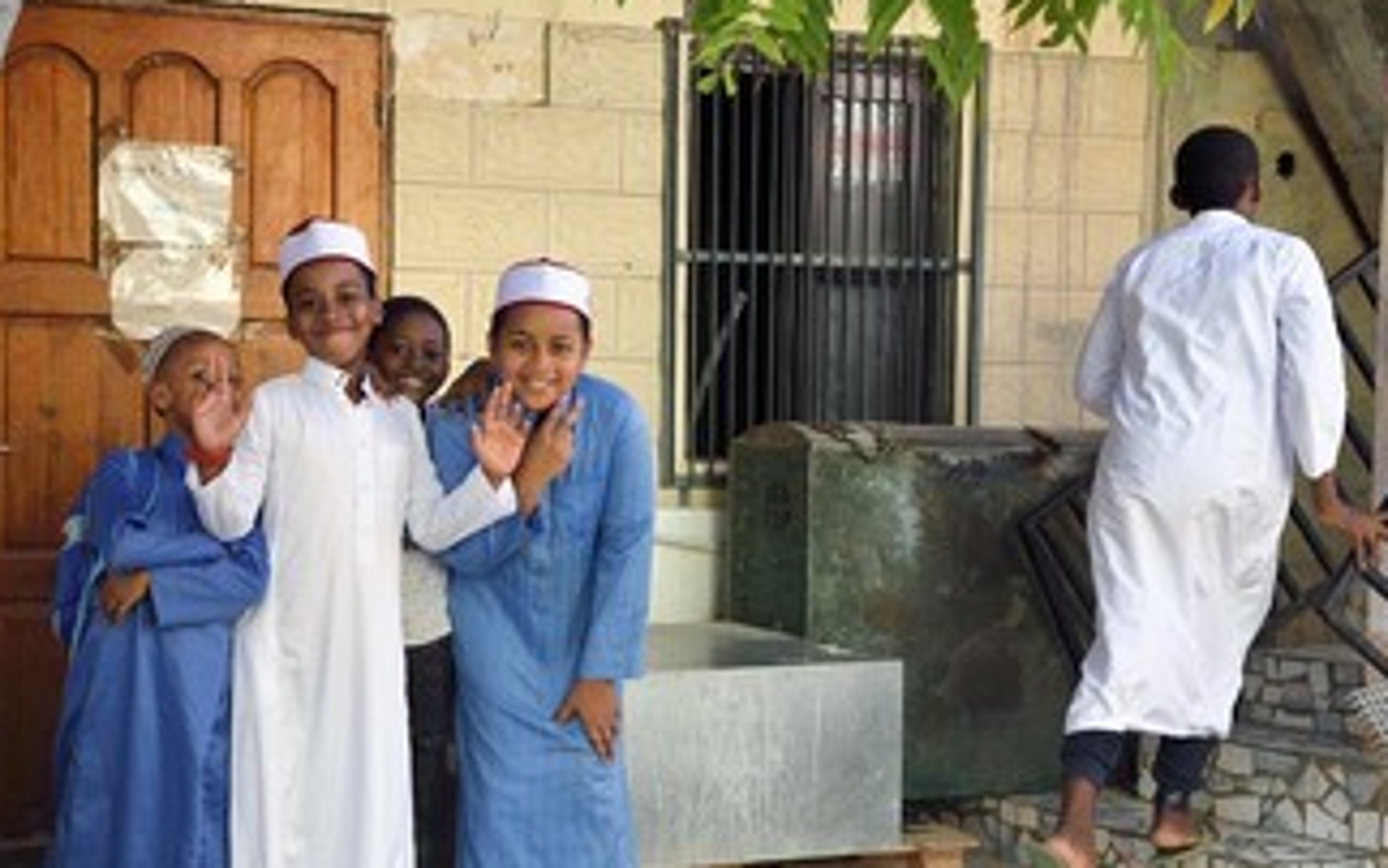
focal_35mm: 61
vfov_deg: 21.3
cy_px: 541
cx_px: 546
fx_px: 2308
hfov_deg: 33.4
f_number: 5
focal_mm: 46
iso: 200
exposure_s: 1/250
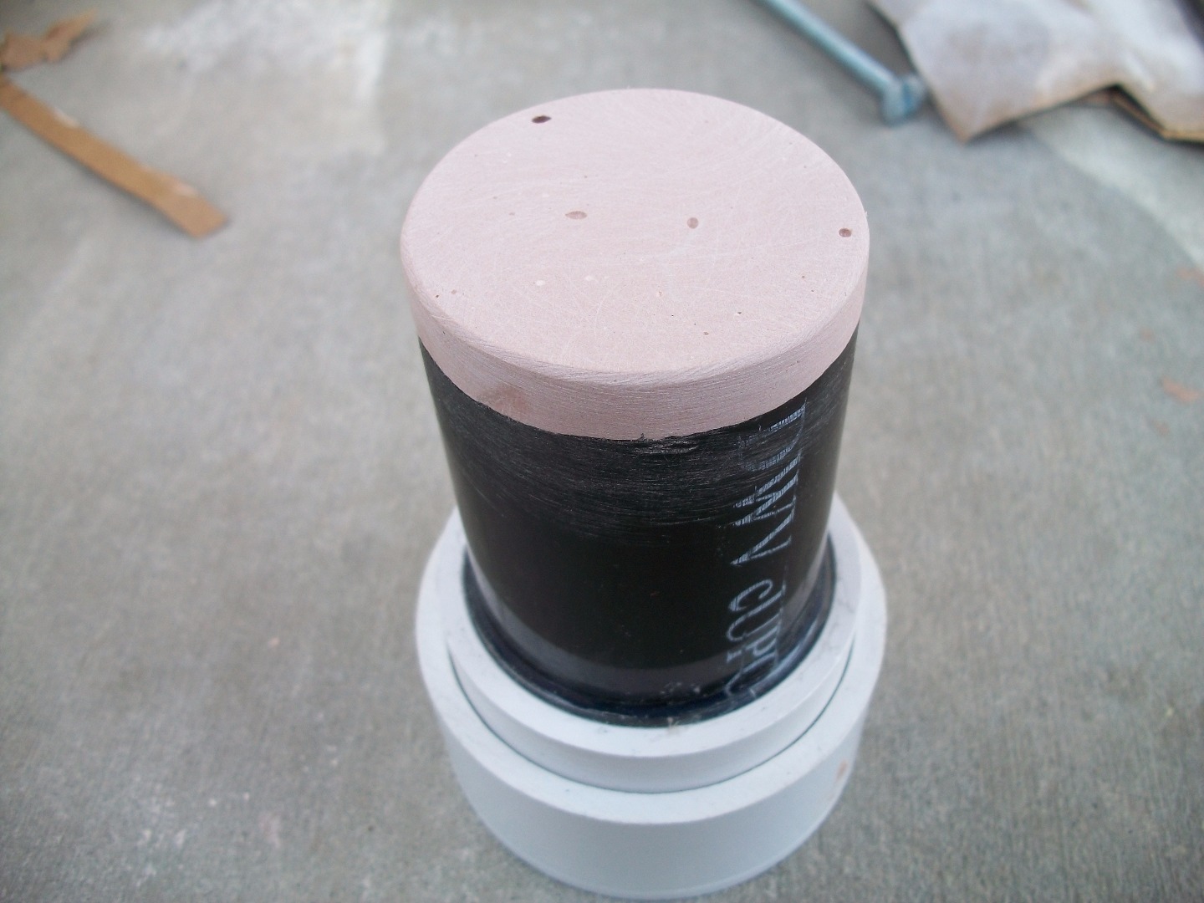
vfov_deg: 44.2
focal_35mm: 32
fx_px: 1113
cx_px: 602
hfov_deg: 56.8
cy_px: 452
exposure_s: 1/160
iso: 80
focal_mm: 5.7
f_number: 2.9
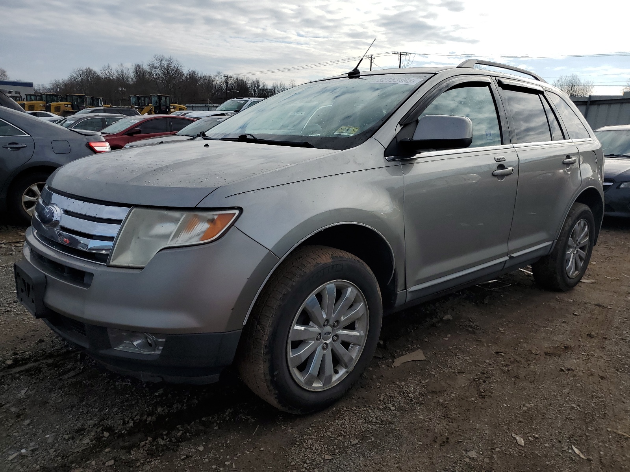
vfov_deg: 53.1
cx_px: 315
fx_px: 473
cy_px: 236
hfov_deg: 67.3
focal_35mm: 26
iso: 50
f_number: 1.5
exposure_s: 1/5000
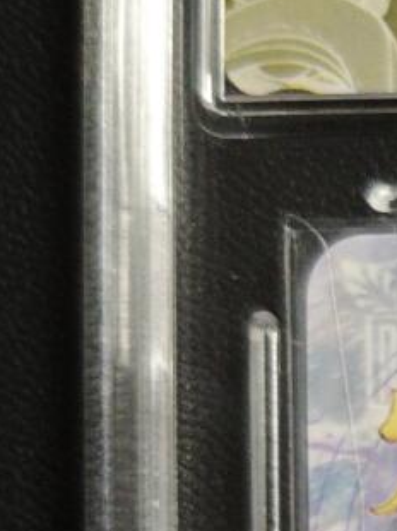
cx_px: 986
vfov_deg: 12.2
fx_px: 2312
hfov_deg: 8.8
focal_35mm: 151
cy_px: 879
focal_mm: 4.94
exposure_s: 1/100
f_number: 1.5
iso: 400
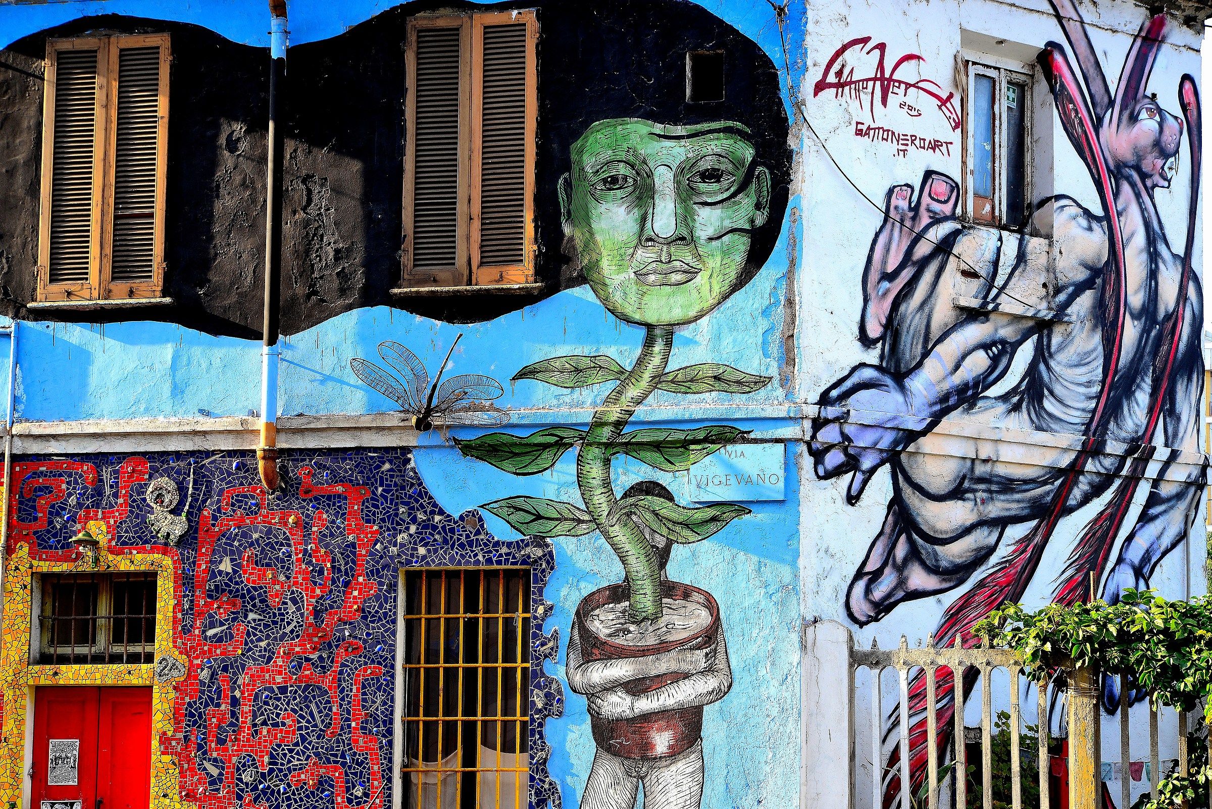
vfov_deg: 16.1
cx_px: 606
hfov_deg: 23.9
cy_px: 404
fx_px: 2863
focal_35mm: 85
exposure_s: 1/60
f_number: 9
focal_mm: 85
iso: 200
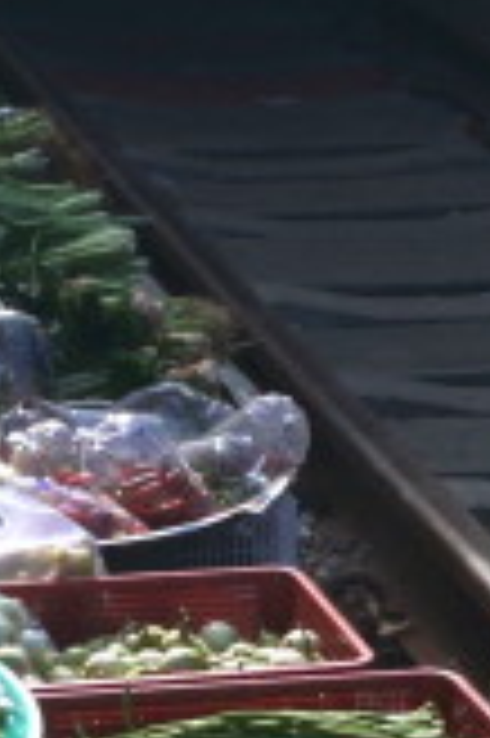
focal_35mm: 169
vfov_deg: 11.6
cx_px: 144
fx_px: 3457
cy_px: -432
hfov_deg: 8.1
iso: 100
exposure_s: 1/320
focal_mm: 18
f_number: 8
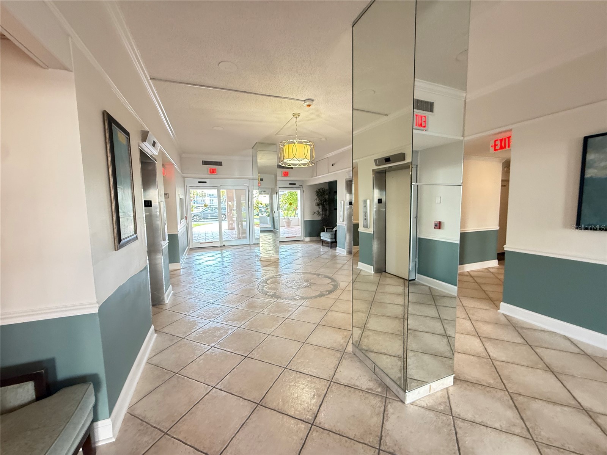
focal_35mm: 14
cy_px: 228
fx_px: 245
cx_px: 304
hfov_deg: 102.1
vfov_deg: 85.7
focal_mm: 2.22
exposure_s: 1/60
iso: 400
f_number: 2.2
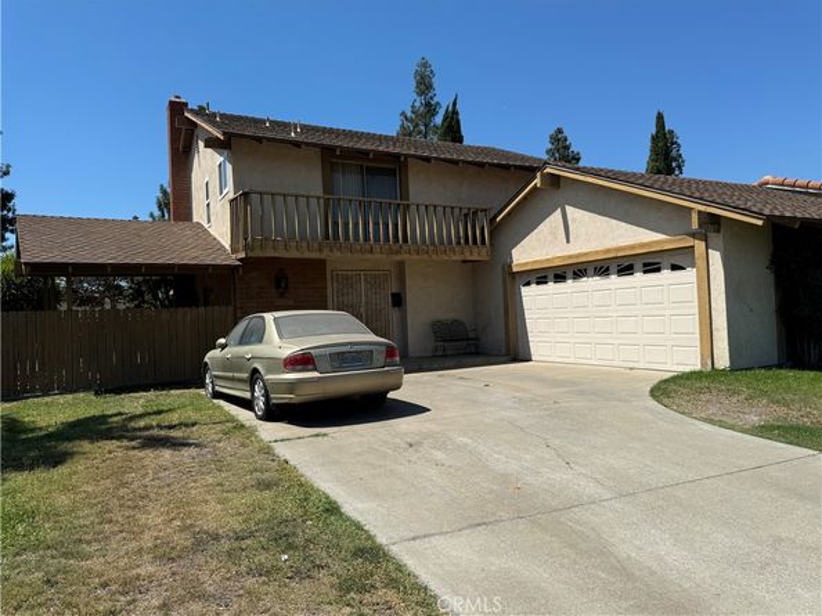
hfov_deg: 71.6
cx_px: 411
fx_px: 570
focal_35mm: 24
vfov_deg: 56.8
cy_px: 308
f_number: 1.78
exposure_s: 1/6410
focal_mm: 6.76
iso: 80
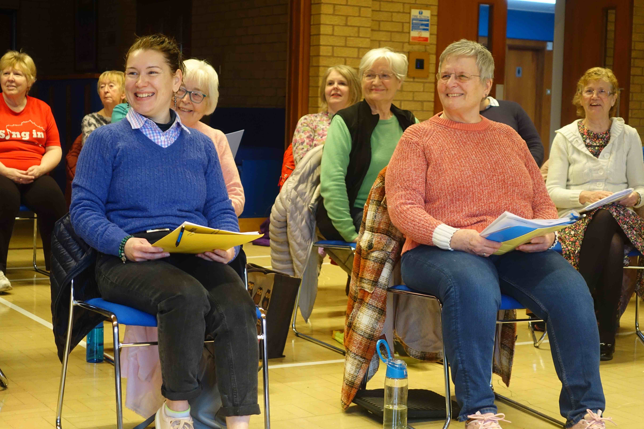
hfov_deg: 28.8
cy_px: 214
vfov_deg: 19.5
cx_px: 322
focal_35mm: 70
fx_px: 1252
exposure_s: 1/60
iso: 800
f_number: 2.8
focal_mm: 25.7
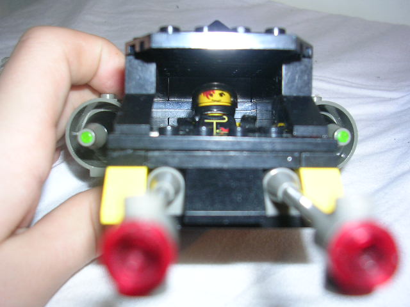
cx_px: 205
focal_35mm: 38
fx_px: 450
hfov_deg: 49.0
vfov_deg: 37.7
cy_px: 154
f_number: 2.8
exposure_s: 1/60.1
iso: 50
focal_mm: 5.8
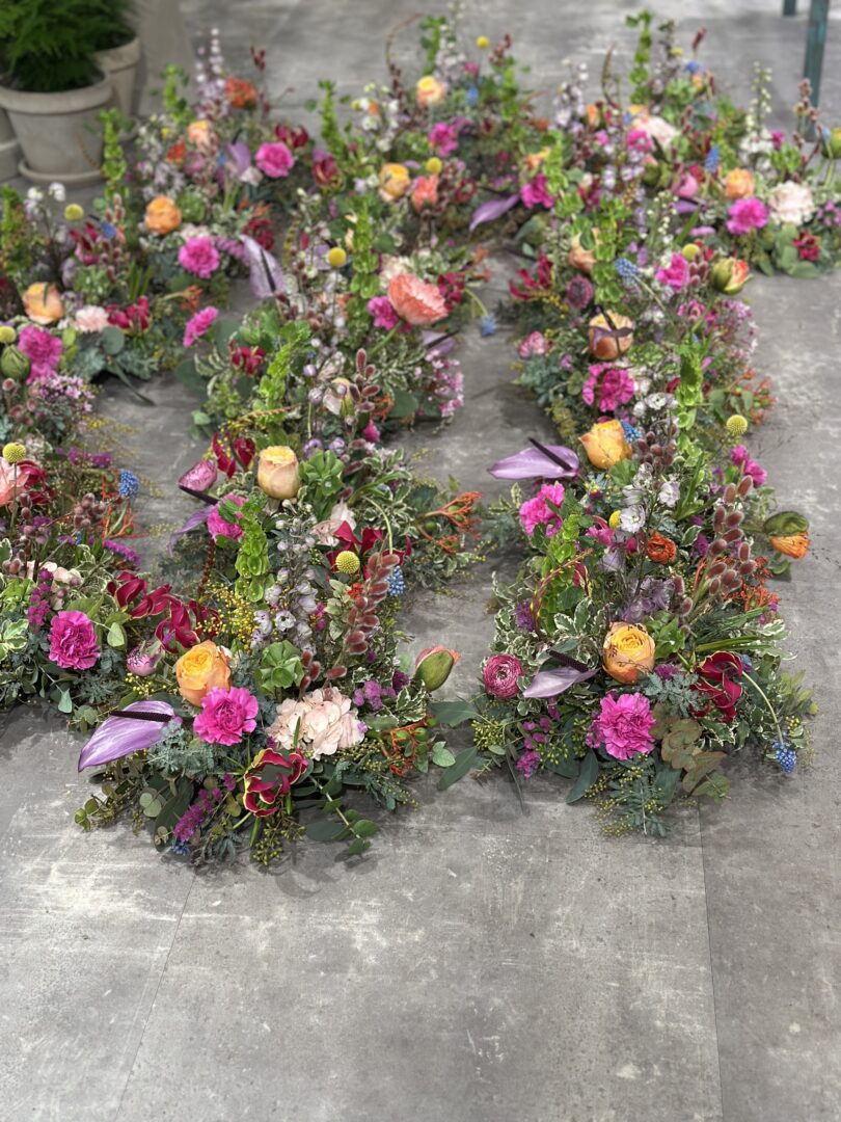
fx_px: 1555
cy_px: 561
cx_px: 420
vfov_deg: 39.7
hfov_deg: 30.3
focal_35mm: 48
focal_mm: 6.86
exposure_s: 1/100
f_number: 1.78
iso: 125
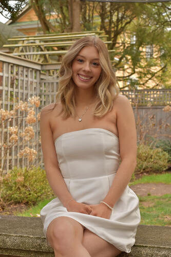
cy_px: 128
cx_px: 86
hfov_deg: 18.2
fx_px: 535
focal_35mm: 75
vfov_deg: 27.0
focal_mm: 50
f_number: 8
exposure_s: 1/250
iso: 400
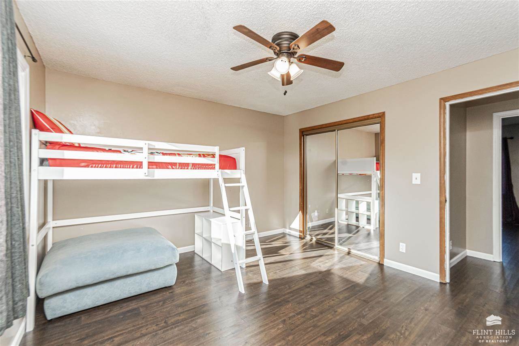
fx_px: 216
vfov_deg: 77.3
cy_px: 173
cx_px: 260
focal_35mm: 15
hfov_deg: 100.4
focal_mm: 10
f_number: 10
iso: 800
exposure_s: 1/60
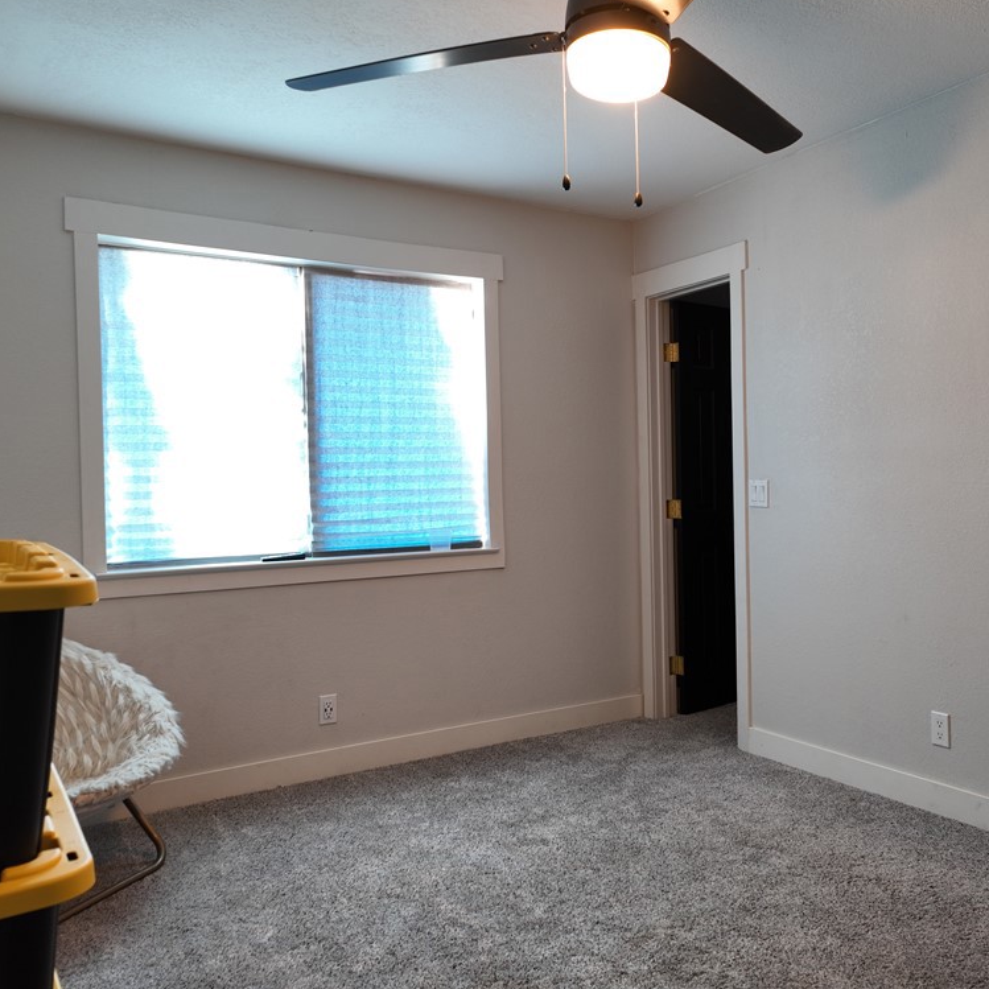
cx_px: 630
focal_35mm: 29
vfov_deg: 55.6
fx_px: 937
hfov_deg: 54.9
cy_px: 488
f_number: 2.8
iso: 110
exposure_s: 1/15
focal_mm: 12.29
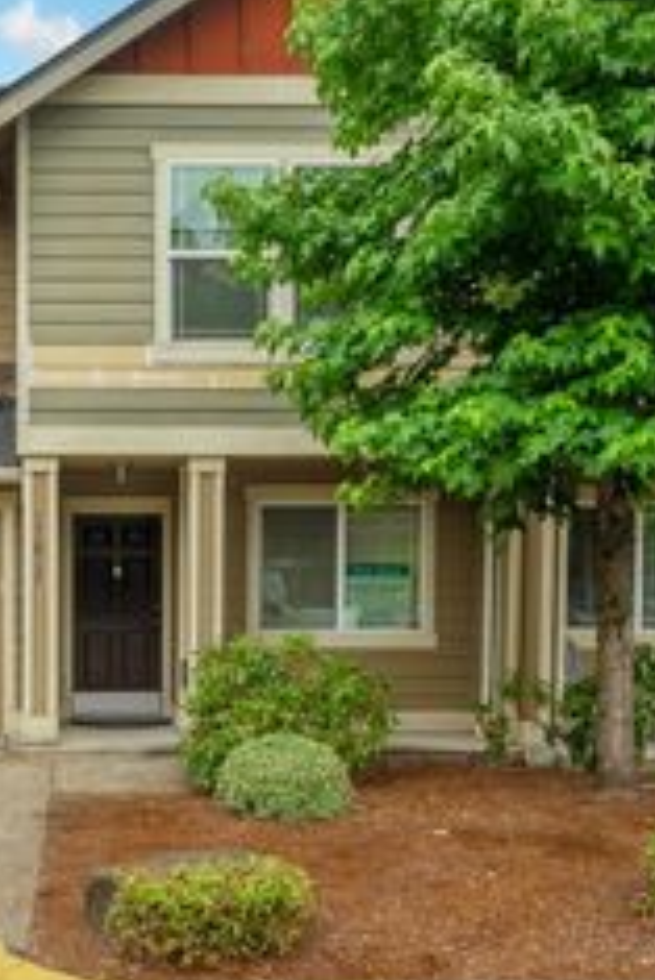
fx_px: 926
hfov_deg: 36.7
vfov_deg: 55.7
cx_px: 75
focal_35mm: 34
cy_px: 463
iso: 80
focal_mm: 16
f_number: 7.1
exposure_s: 1/60
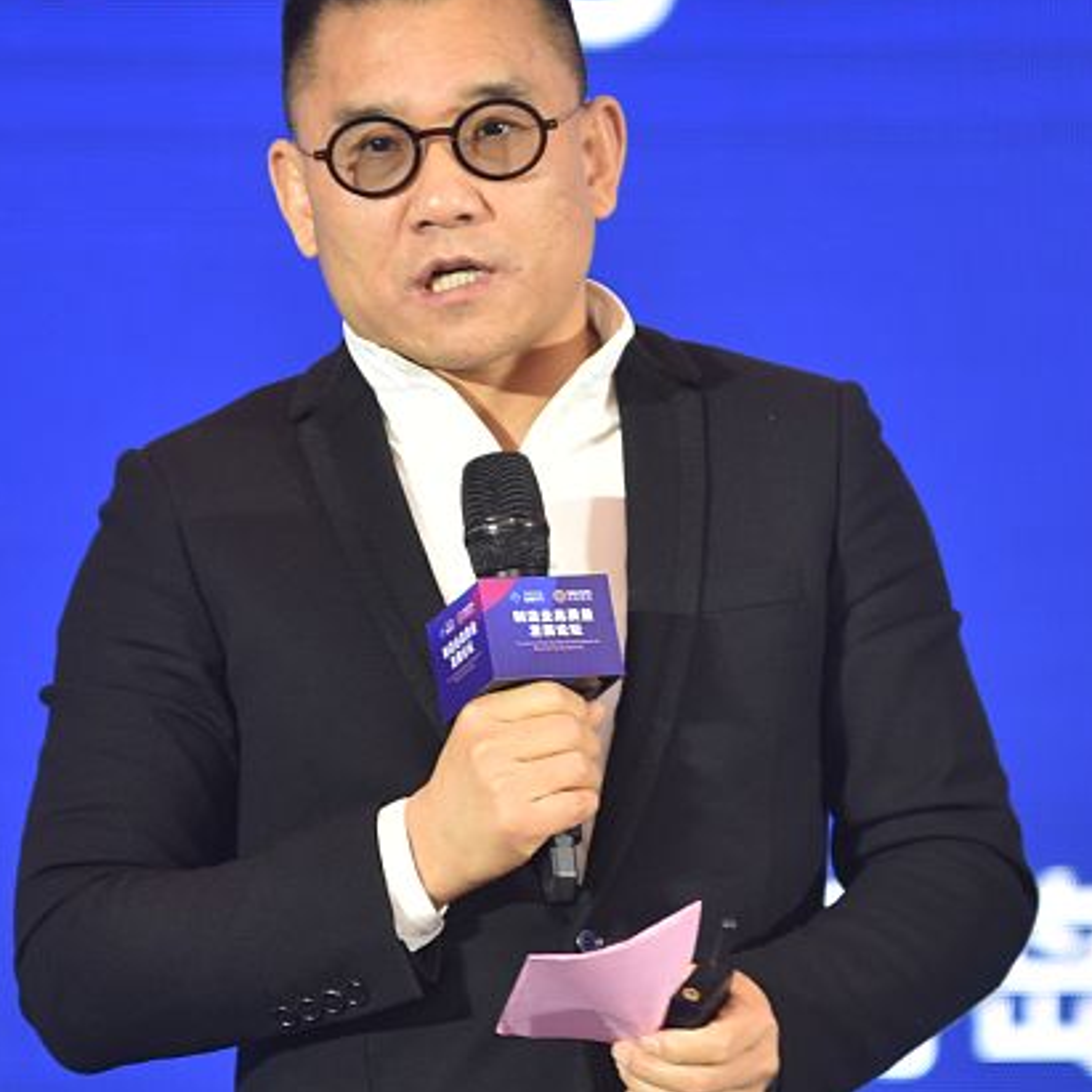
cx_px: 510
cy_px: 484
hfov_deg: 3.5
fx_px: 17702
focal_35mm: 496
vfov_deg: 3.5
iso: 500
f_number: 2.8
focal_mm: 200
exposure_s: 1/125
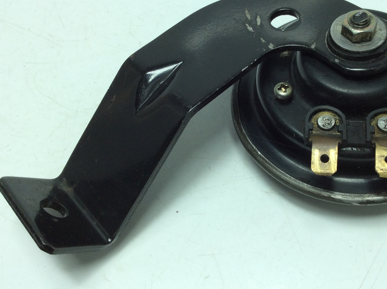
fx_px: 480
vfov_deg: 33.4
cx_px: 239
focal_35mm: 43
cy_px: 110
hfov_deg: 43.6
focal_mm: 3.3
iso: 32
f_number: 2.4
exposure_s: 1/302
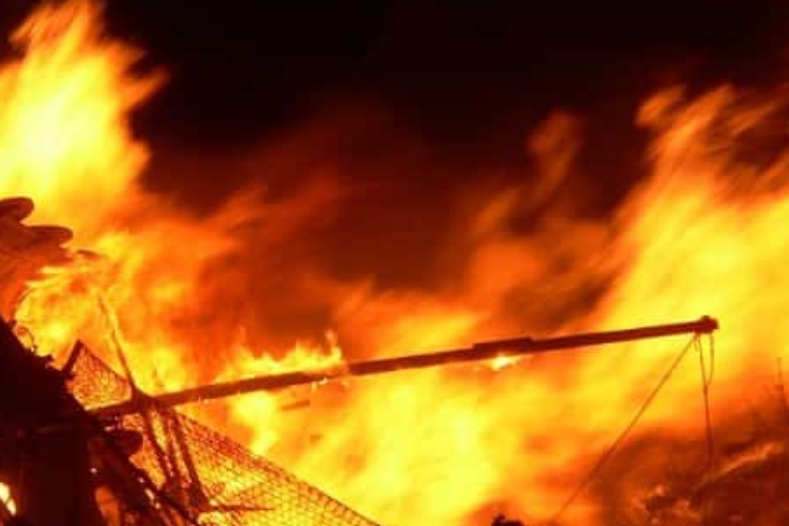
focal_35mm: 635
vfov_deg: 2.2
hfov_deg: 3.2
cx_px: 338
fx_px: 13916
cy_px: 287
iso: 100
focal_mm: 72
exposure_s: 1/25
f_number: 7.3
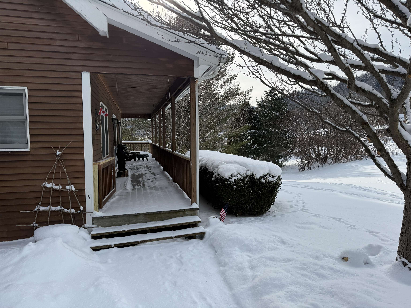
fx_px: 285
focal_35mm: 24
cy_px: 154
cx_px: 206
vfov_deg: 56.8
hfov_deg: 71.6
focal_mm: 6.76
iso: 100
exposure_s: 1/5319
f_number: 1.78
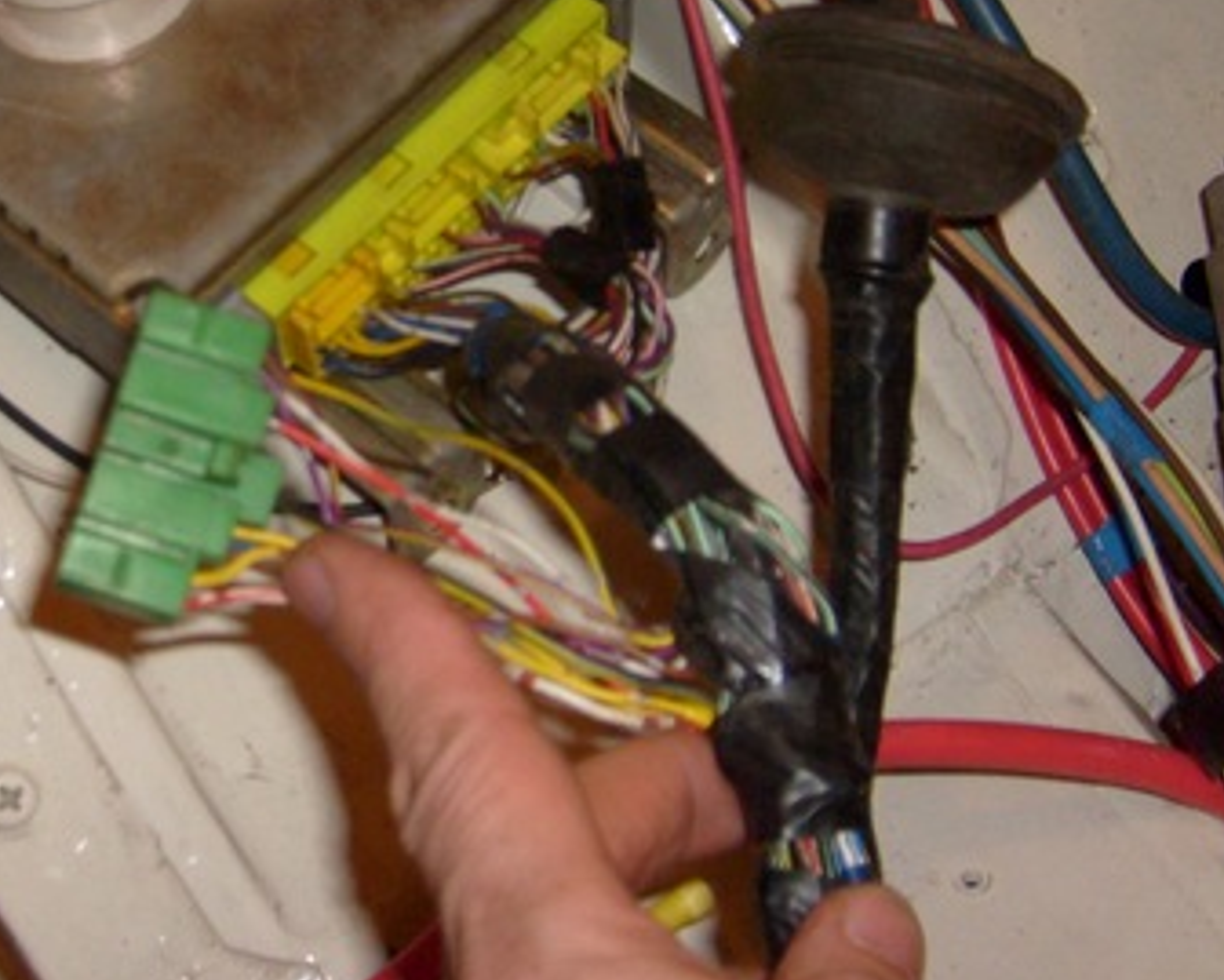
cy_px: 295
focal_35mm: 65
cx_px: 324
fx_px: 2355
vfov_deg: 23.4
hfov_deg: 28.7
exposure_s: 1/45
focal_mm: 5.8
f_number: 2.8
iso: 100
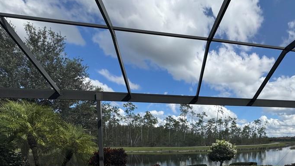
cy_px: 149
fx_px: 180
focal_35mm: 23
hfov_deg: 75.0
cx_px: 208
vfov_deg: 45.0
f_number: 2.2
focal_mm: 2.22
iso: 40
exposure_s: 1/1395
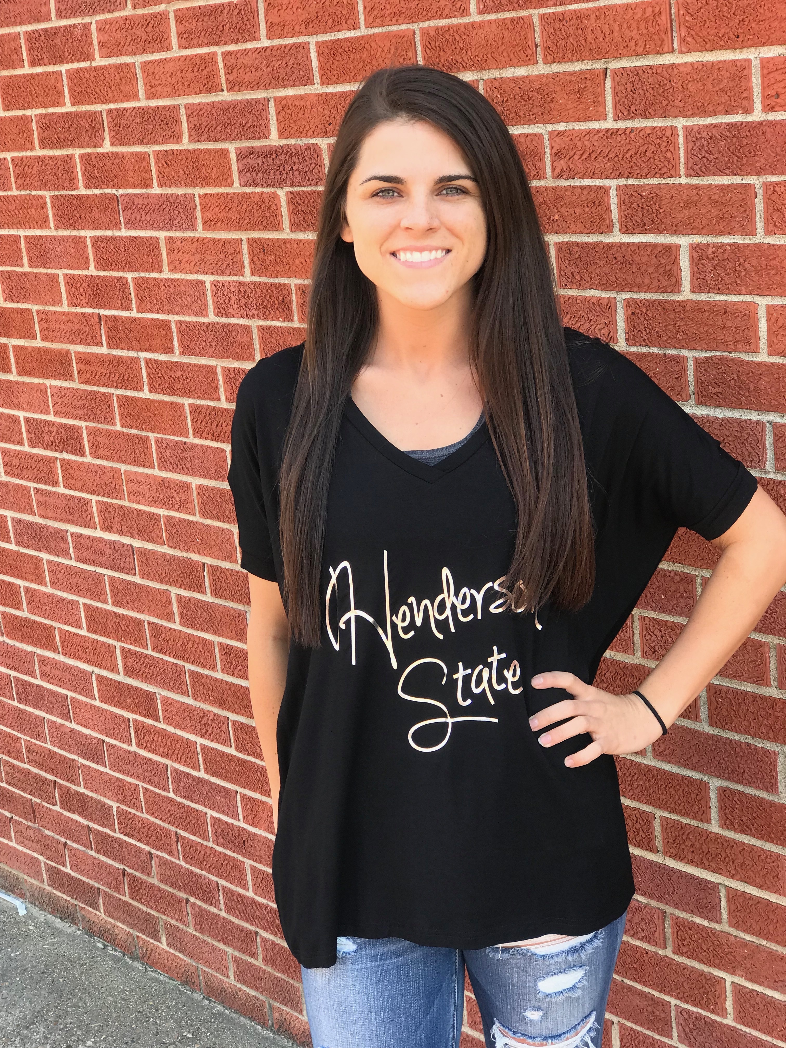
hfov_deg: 25.7
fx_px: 1726
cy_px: 524
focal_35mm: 57
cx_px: 393
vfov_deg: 33.8
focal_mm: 6.6
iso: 25
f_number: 2.8
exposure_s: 1/120
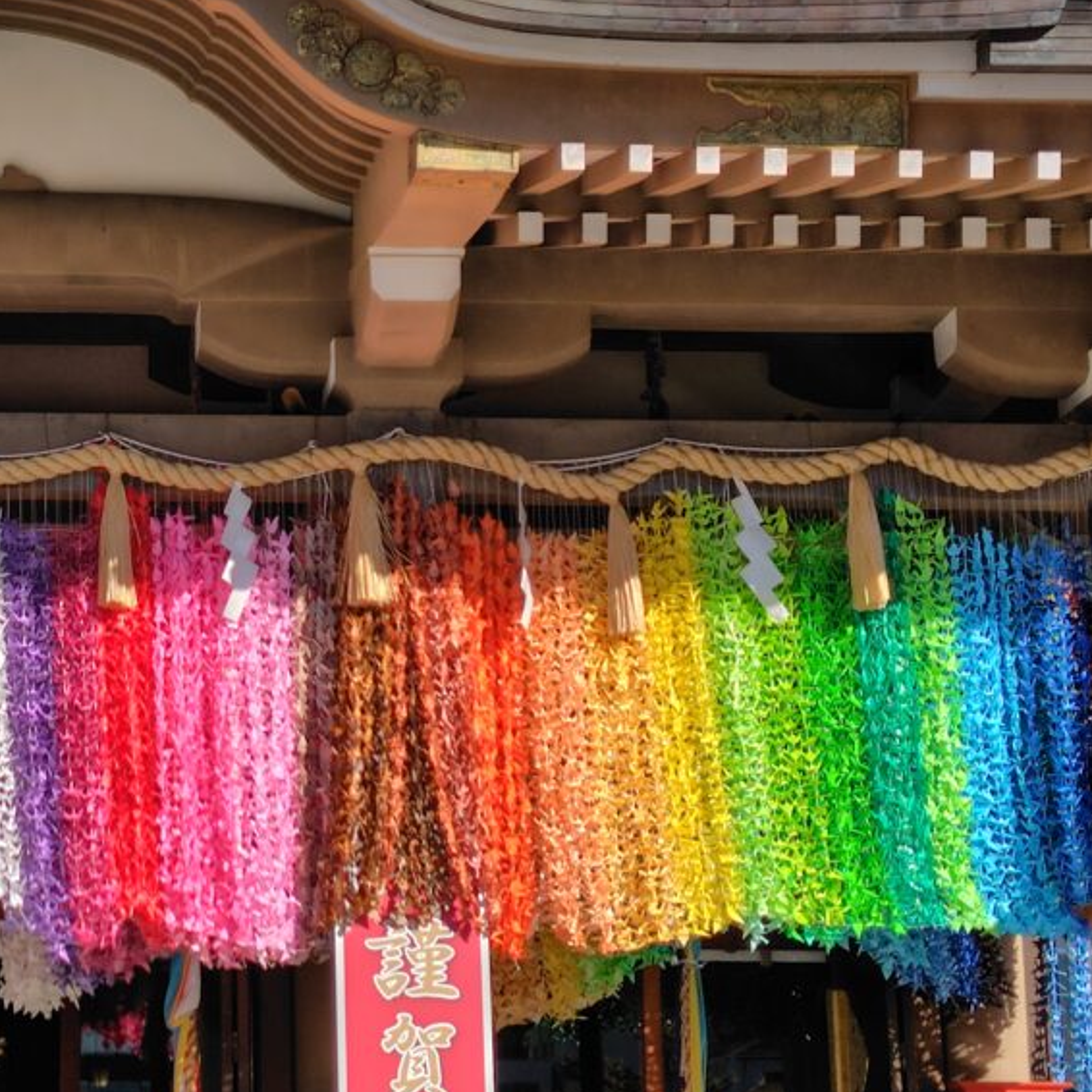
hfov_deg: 34.2
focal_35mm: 46
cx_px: 52
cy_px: 471
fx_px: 1642
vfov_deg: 36.7
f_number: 1.9
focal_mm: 5.6
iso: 50
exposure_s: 1/1689
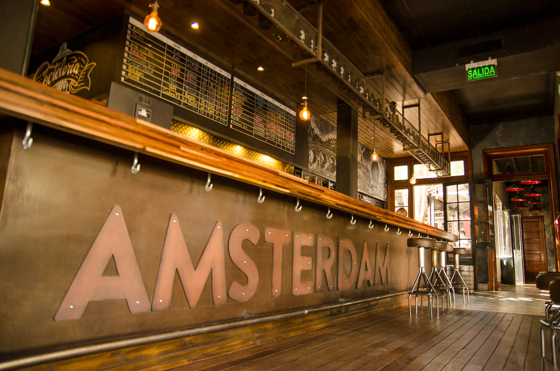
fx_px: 396
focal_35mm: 26
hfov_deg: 70.5
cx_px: 280
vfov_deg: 50.2
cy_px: 186
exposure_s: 1/60
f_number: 2.8
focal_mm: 17
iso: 400
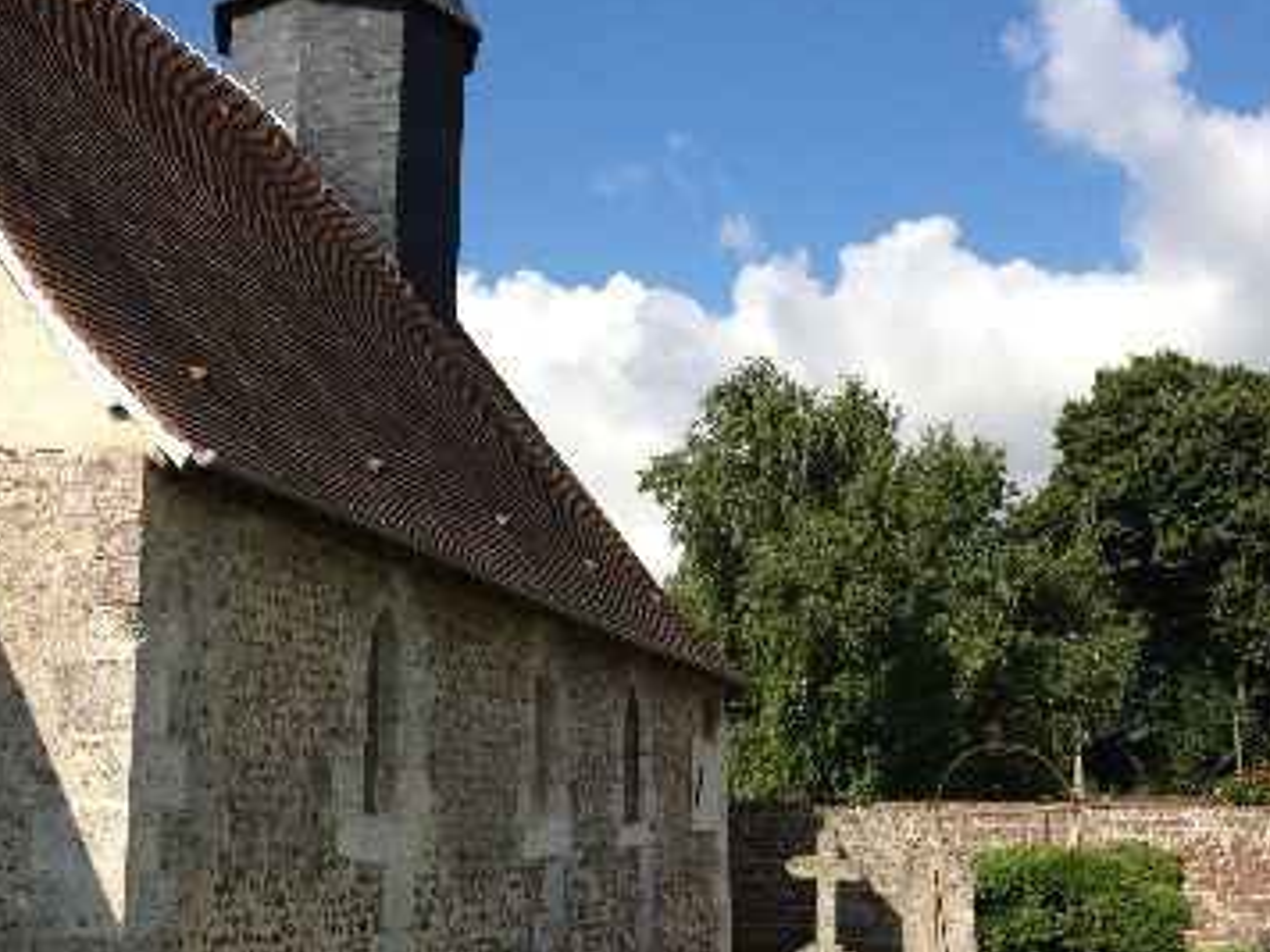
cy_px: 474
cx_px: 649
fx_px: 2165
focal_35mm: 59
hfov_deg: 32.7
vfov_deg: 24.8
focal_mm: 4.28
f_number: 2.4
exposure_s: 1/1672
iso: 50
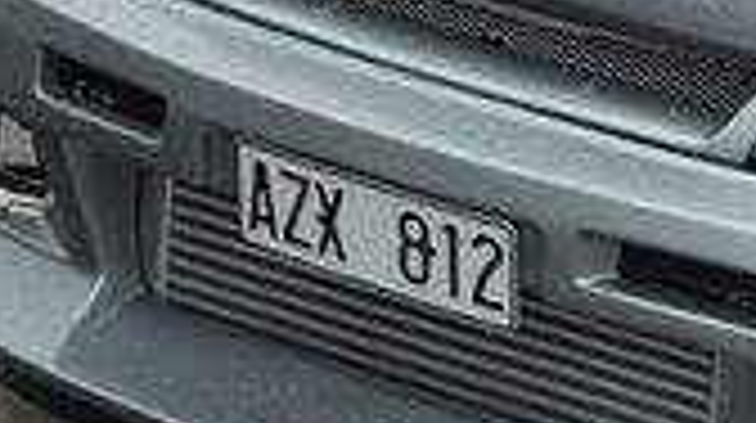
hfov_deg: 8.3
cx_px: 1202
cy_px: -68
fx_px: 5045
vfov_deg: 4.8
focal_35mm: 252
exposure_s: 1/200
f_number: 7.1
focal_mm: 42
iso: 200
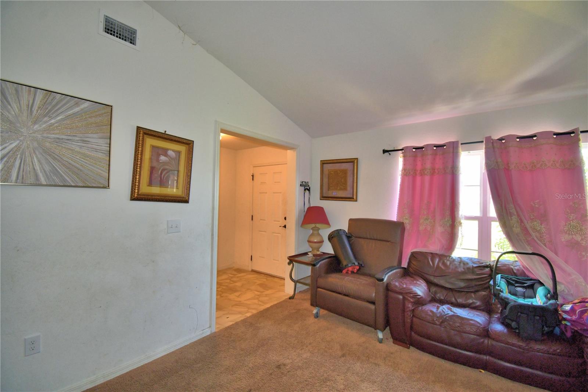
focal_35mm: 15
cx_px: 294
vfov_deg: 77.3
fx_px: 245
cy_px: 196
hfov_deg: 100.4
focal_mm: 10
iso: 250
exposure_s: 1/30
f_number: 4.5
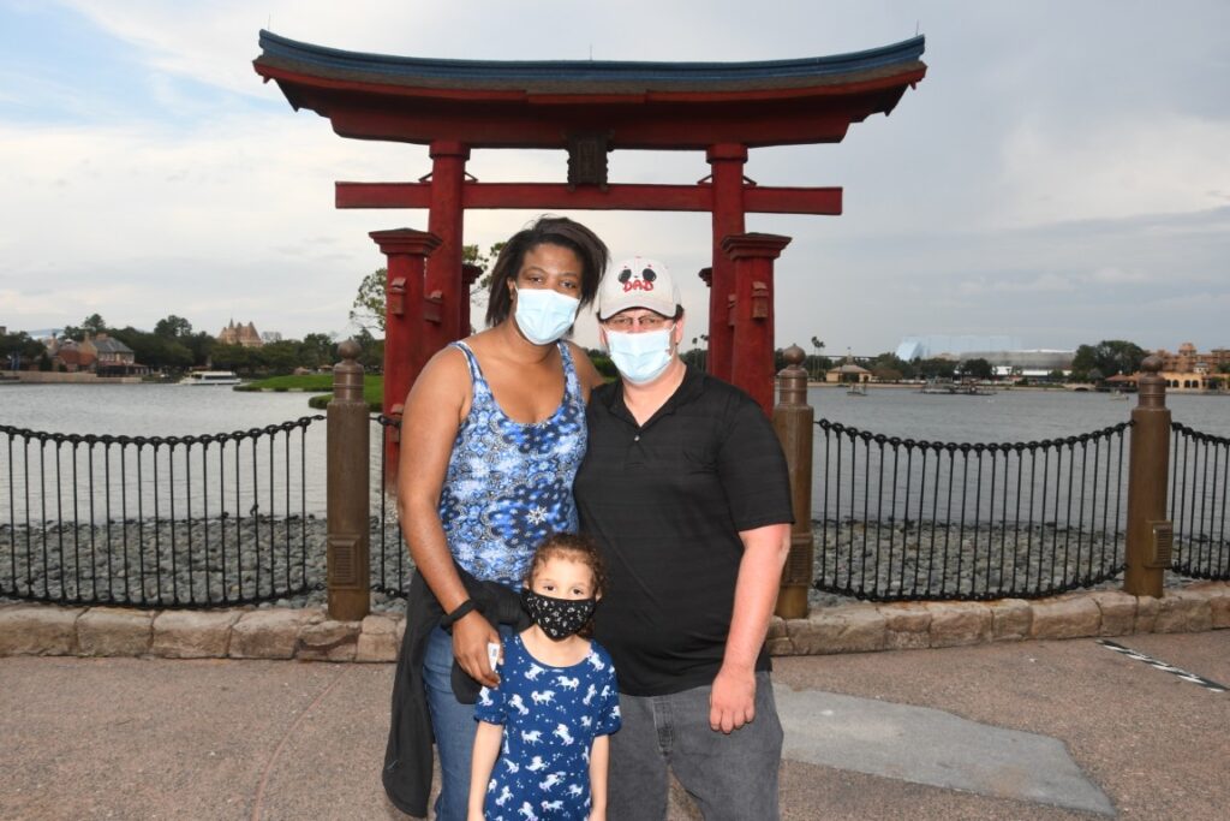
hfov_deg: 67.4
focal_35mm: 27
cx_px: 615
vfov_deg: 47.9
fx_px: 923
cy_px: 410
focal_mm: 18
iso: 400
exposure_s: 1/200
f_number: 7.1
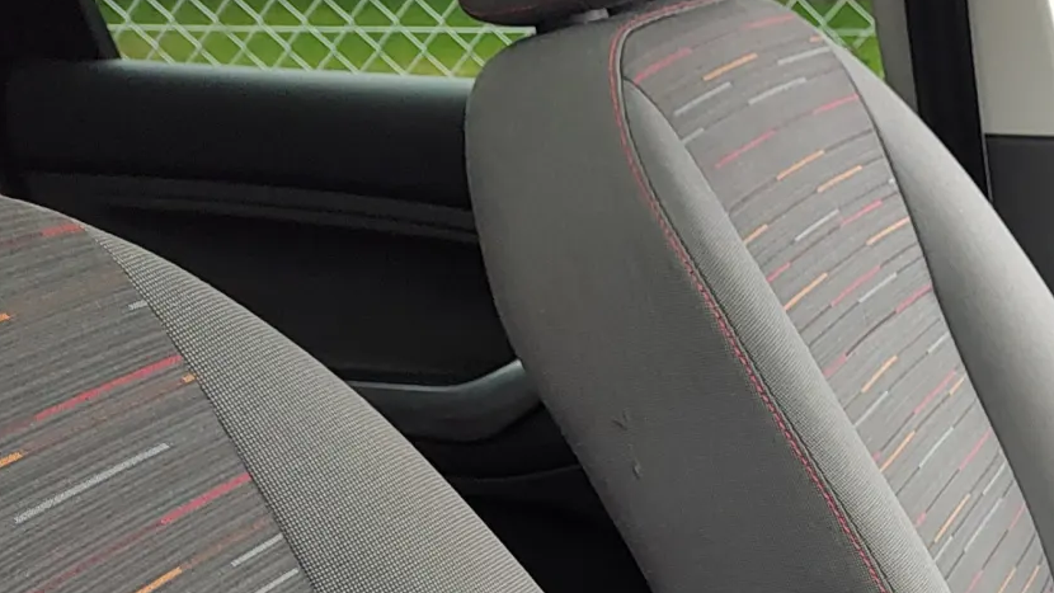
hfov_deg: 26.9
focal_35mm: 72
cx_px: 1163
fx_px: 2012
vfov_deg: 14.6
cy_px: 1086
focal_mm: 5.56
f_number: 1.8
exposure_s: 1/33.3
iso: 336
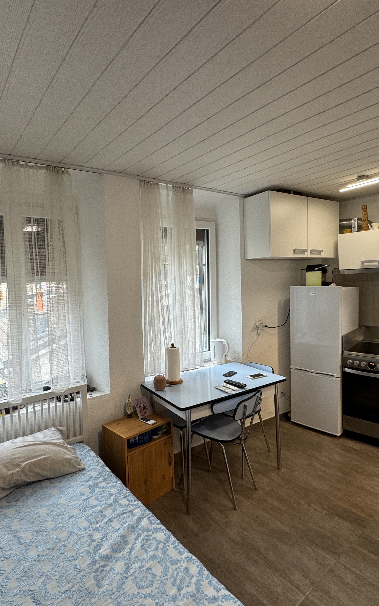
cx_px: 195
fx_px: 331
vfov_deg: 85.1
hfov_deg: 59.6
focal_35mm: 20
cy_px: 302
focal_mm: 2.22
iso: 125
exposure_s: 1/100
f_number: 2.2
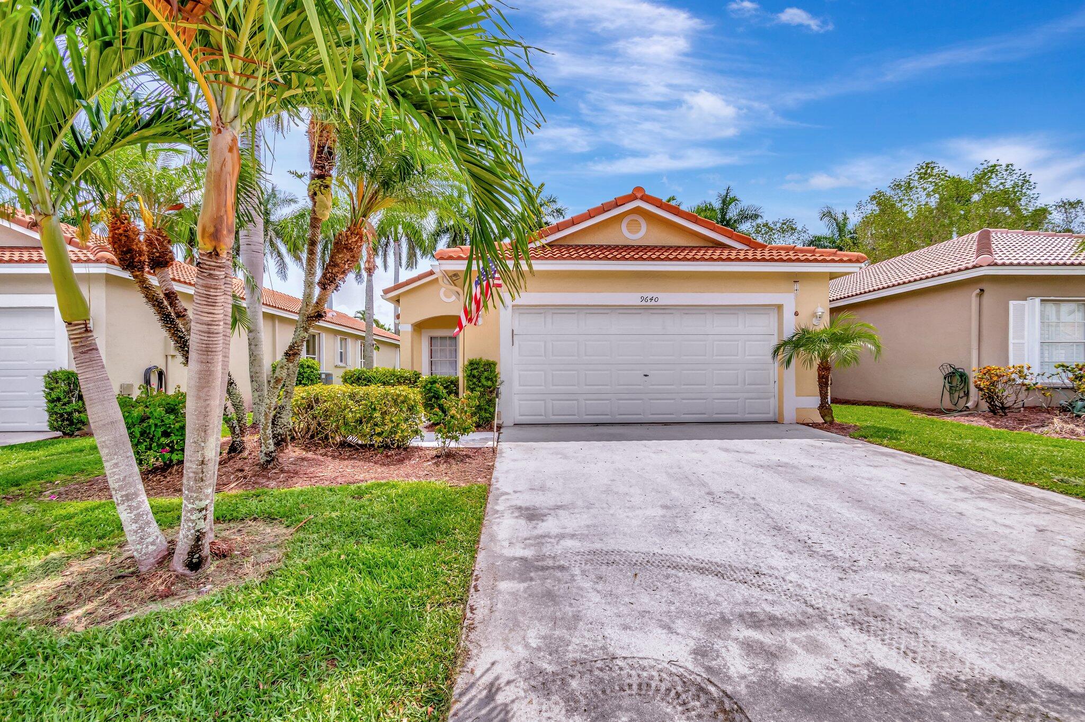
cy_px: 361
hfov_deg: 100.4
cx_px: 542
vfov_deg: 77.3
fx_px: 452
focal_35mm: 15
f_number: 8
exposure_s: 1/640
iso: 640
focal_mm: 10
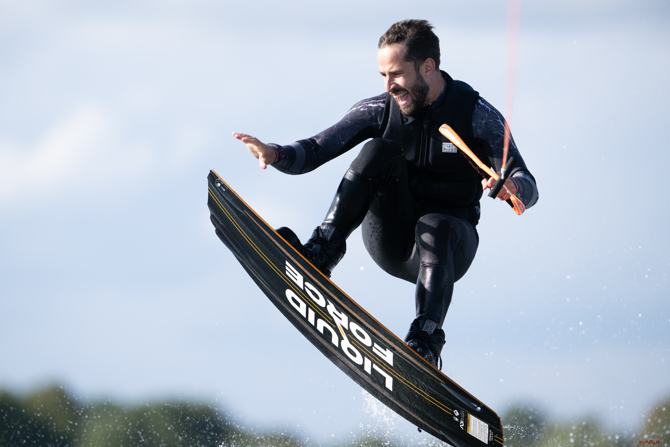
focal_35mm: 400
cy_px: 224
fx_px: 7444
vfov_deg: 3.4
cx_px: 335
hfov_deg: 5.2
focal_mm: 400
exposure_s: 1/2500
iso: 400
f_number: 4.5
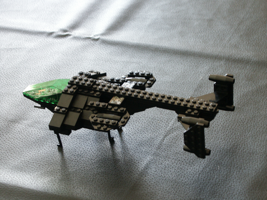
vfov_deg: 15.9
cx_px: 134
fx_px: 717
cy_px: 100
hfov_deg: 21.1
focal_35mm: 93
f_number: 3.5
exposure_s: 1/15
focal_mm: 23.17
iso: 200
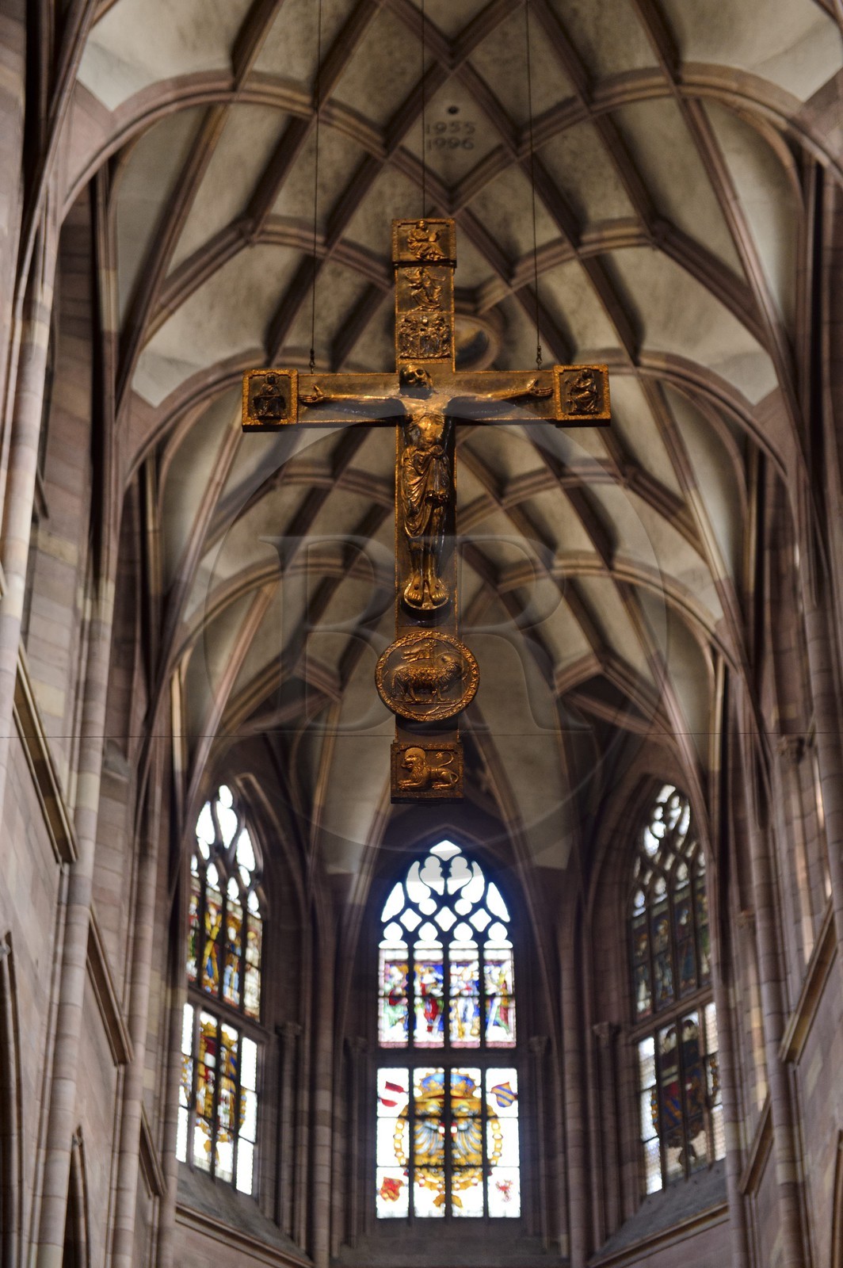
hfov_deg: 19.4
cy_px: 634
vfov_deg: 28.9
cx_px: 422
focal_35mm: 70
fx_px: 2463
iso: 1600
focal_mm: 70
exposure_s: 1/50
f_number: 3.2
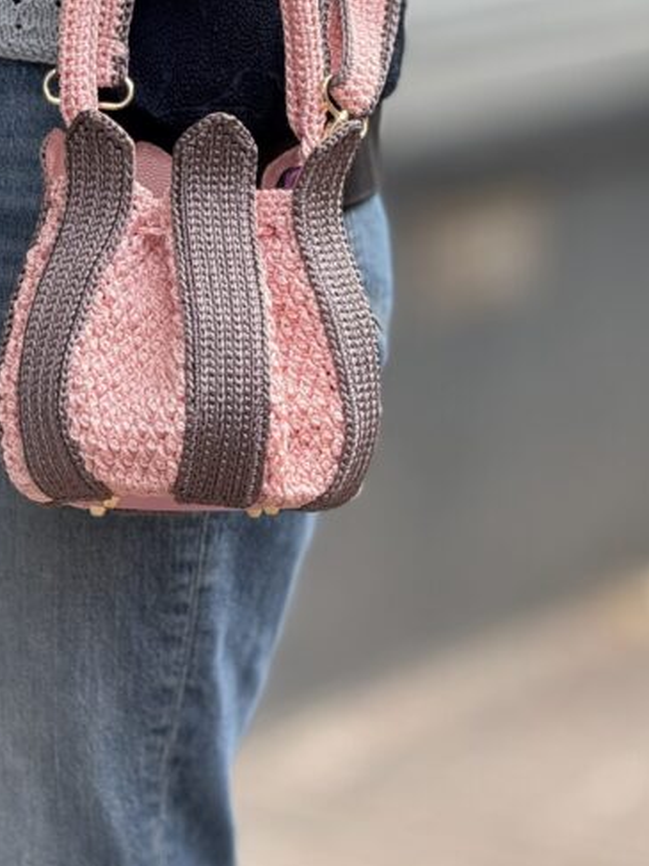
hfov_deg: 7.5
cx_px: 220
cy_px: 423
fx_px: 4927
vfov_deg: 10.0
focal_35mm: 197
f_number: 2.8
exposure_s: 1/166
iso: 64
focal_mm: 15.66
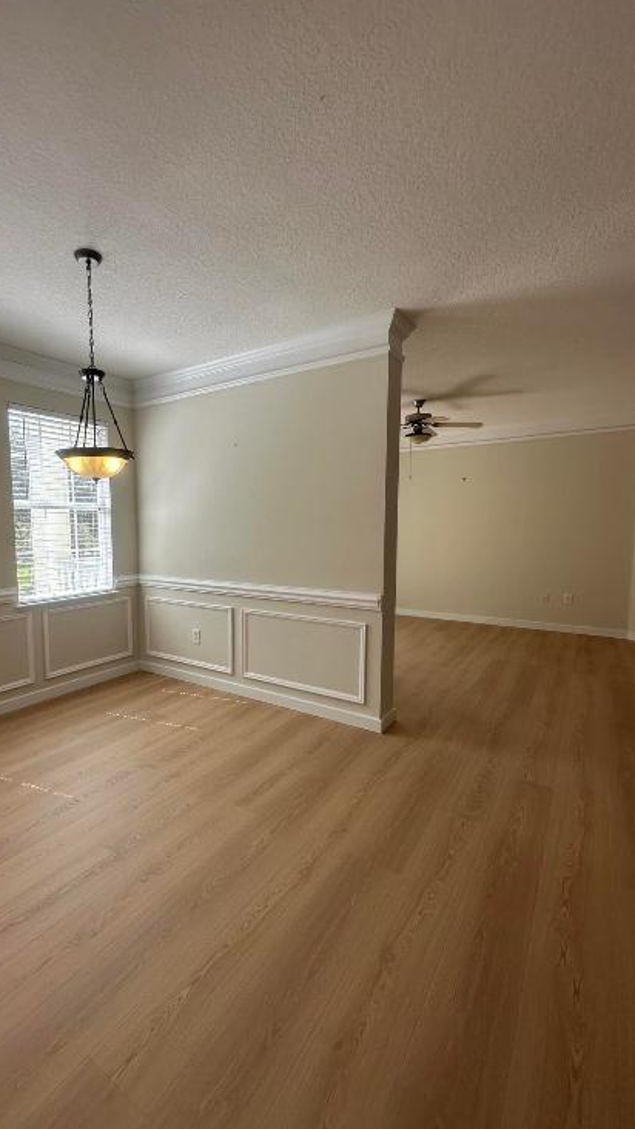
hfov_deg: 66.4
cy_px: 572
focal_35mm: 16
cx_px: 251
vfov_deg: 99.4
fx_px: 479
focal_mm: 2.22
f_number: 2.2
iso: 40
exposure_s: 1/280
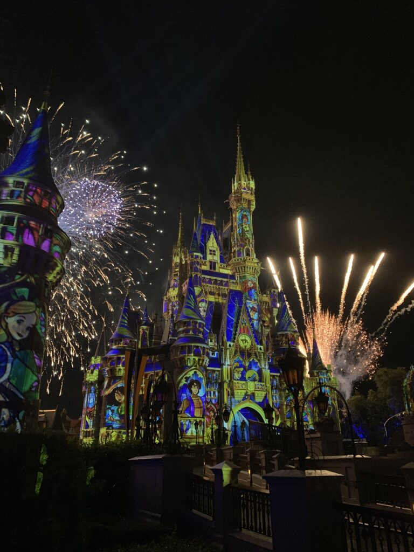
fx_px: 415
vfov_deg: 67.3
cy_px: 276
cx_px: 207
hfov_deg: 53.1
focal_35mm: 26
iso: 500
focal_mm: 4.25
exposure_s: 1/30
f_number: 1.8
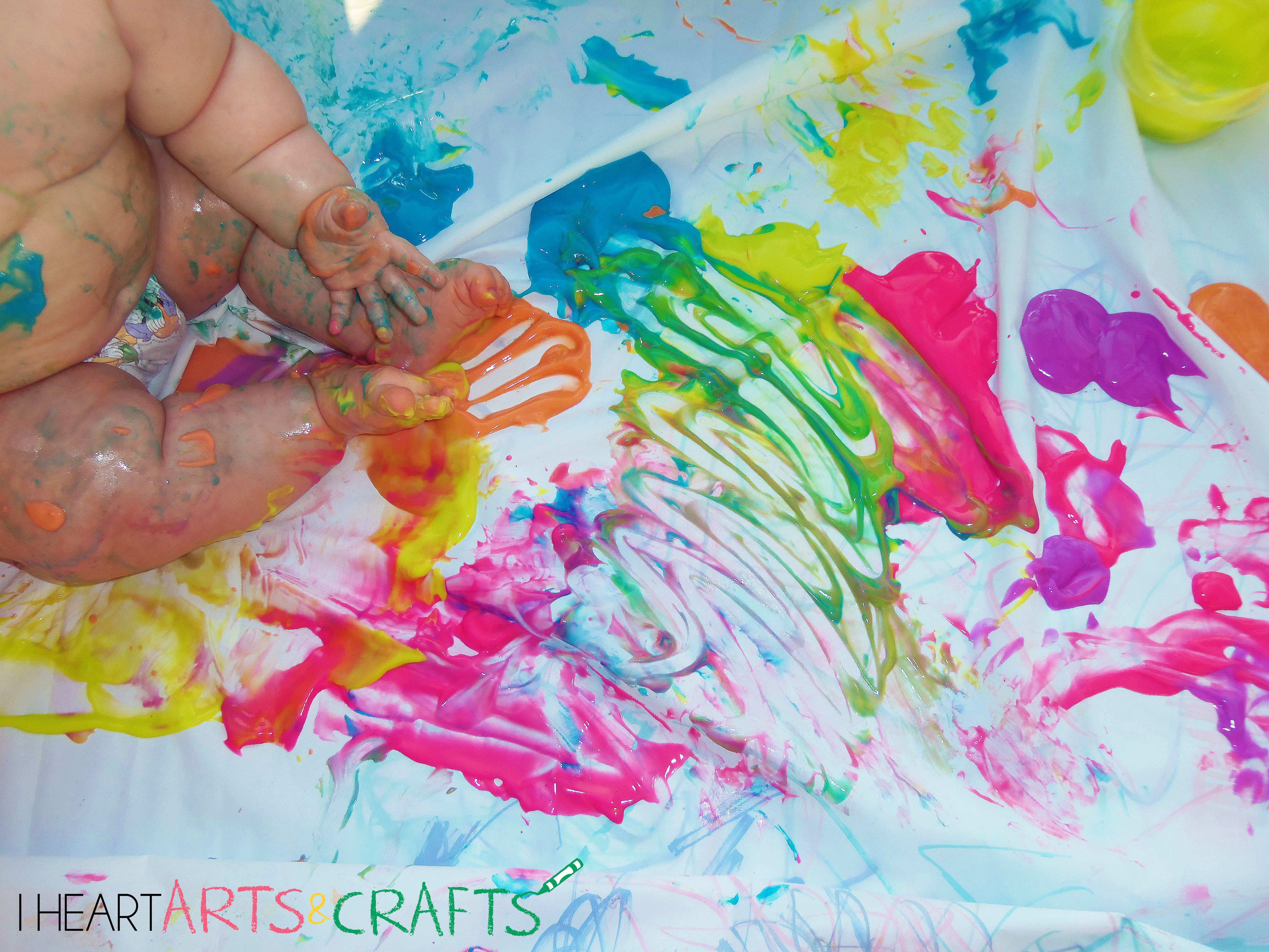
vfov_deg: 49.7
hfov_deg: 63.4
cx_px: 634
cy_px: 476
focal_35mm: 28
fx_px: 1026
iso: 64
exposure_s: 1/160
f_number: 3.9
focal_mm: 5.1
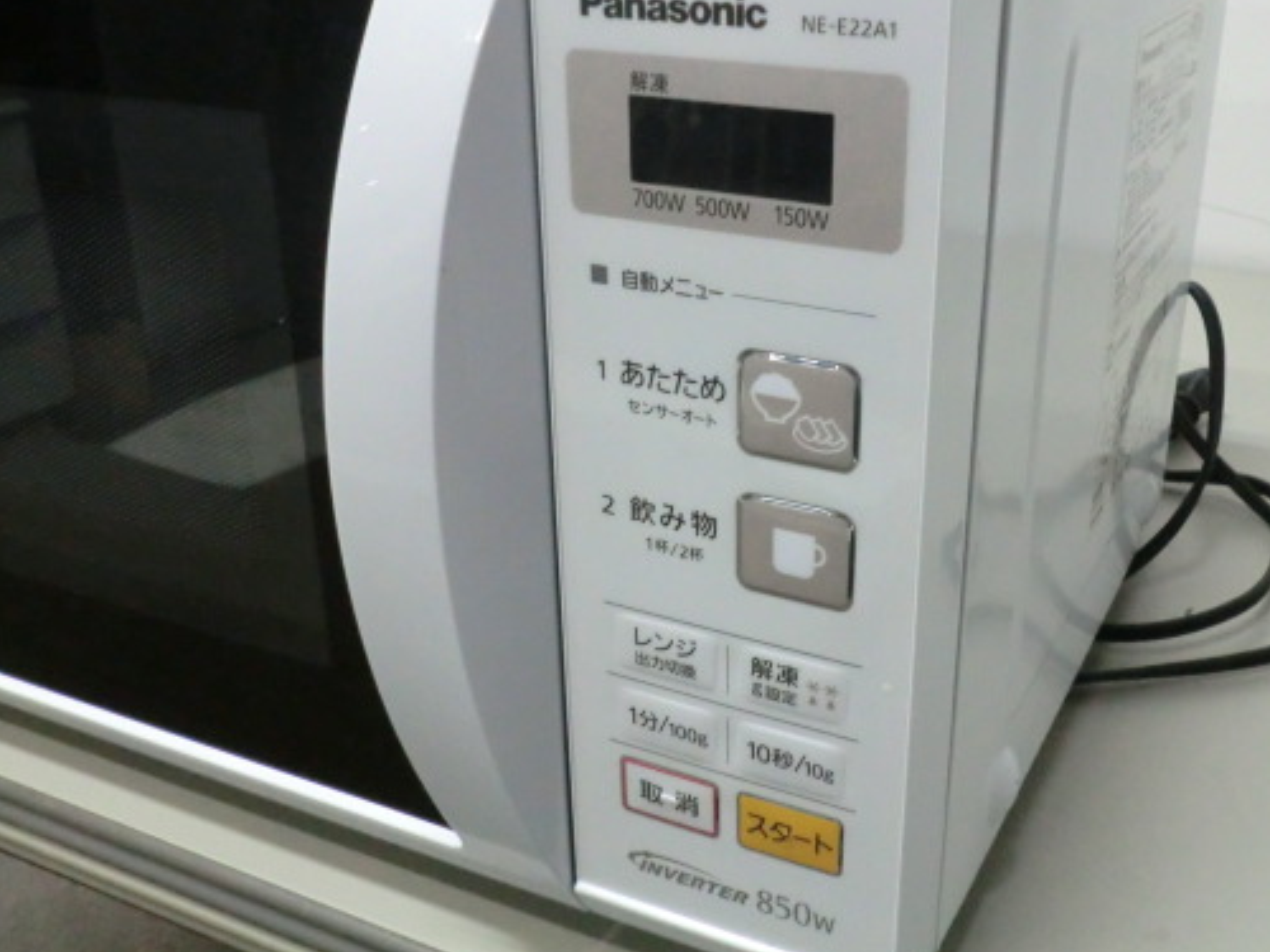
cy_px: 401
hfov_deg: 45.5
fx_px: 1504
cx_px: 765
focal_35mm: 41
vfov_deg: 35.1
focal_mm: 5.8
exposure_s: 1/60
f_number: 3.5
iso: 640
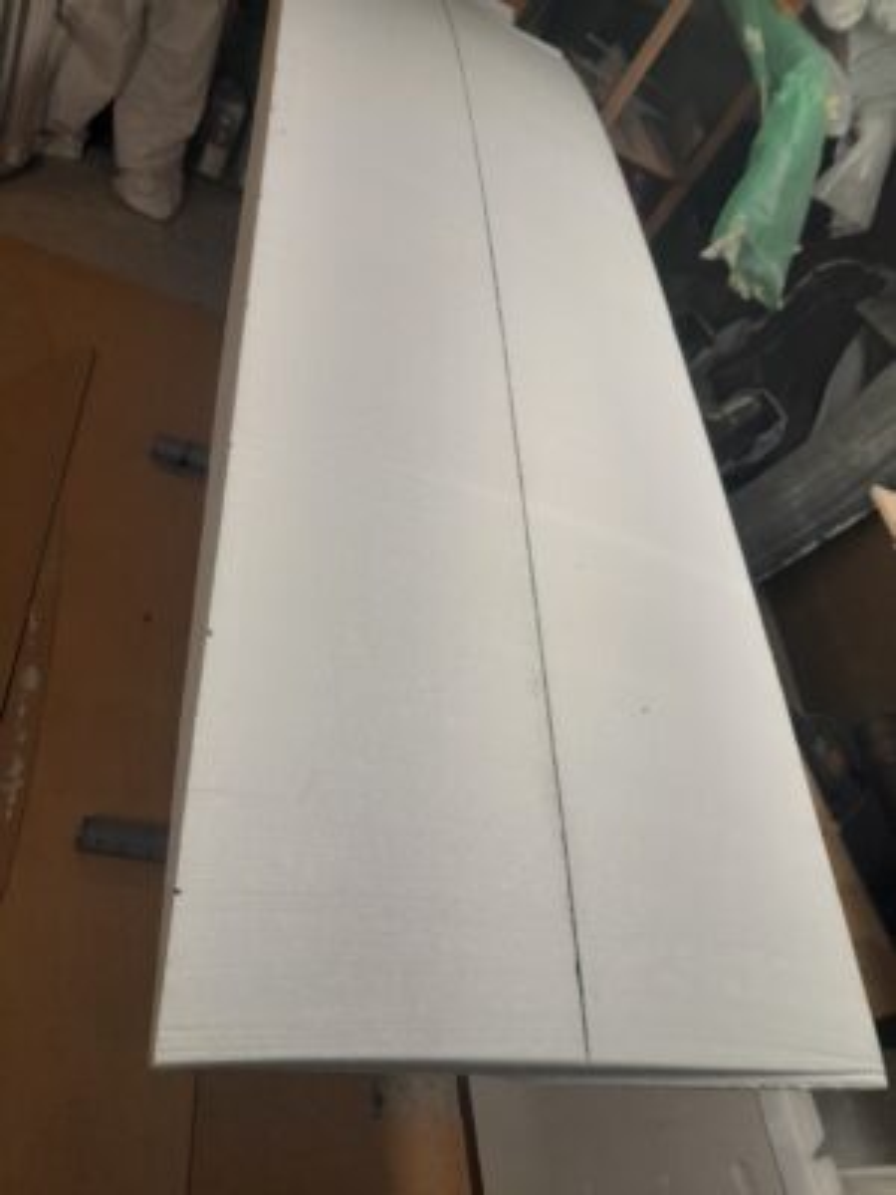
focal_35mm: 27
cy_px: 598
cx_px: 448
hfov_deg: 51.4
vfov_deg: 65.3
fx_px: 932
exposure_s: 1/50
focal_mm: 4
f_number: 1.8
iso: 40
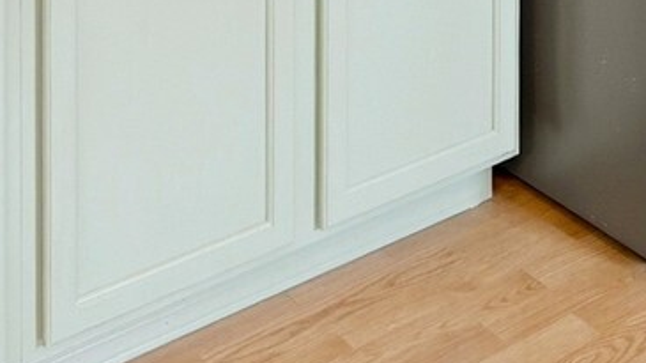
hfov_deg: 26.4
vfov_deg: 11.8
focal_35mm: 80
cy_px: -552
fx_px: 1377
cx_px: 339
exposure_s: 1/400
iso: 1250
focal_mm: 16.5
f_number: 9
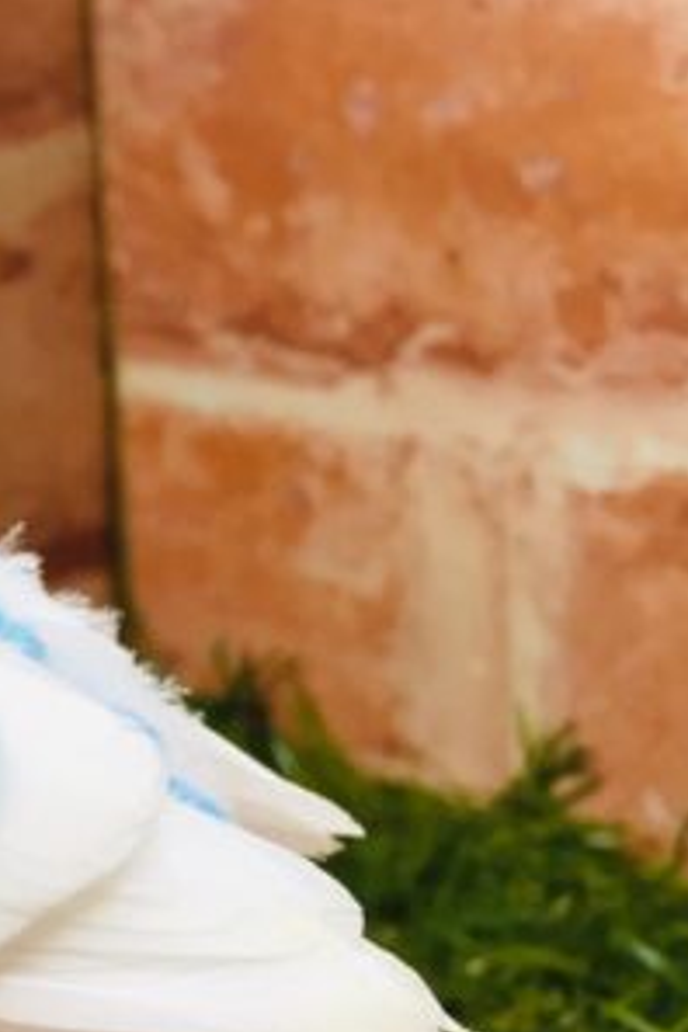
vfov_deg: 30.8
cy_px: 379
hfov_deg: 18.2
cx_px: -396
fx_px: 1863
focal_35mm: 65
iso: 64
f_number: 2.2
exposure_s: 1/30
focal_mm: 4.15
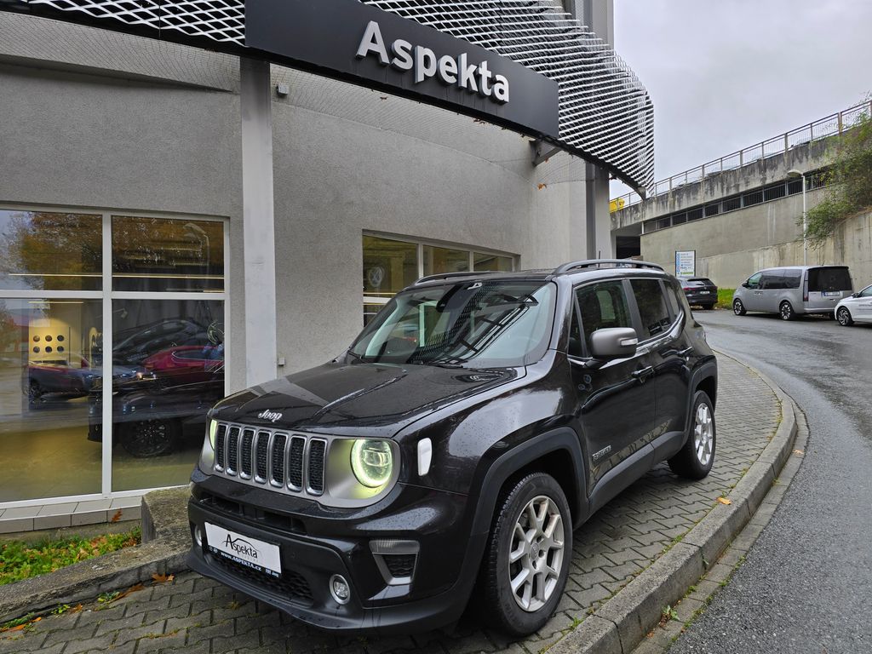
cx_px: 436
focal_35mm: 23
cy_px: 327
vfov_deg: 58.9
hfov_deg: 73.9
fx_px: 579
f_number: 1.7
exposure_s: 1/180
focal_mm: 6.3
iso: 25
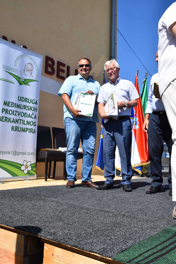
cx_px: 88
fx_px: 253
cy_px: 132
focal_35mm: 34
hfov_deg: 38.4
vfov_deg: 55.1
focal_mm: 23
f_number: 7.1
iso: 400
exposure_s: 1/1600
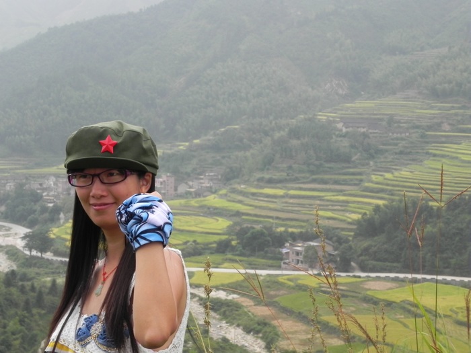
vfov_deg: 19.6
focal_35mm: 75
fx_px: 1020
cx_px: 236
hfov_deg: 26.0
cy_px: 176
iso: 160
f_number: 7.1
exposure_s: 1/141
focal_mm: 13.4
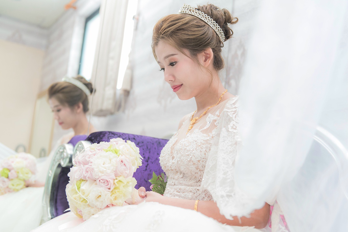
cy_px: 116
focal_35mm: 48
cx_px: 174
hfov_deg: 41.1
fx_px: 464
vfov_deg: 28.1
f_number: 3.2
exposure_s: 1/200
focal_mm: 48
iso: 1600
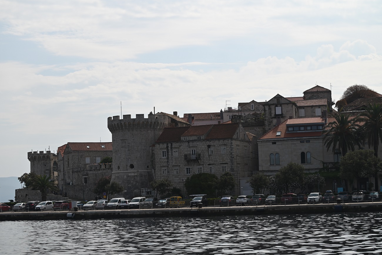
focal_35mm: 75
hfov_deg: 27.0
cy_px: 128
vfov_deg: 18.2
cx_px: 191
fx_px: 796
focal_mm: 75
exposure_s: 1/800
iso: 100
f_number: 7.1
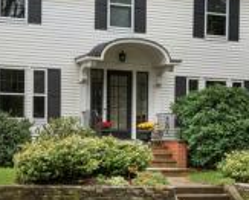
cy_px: 23
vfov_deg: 16.4
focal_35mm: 93
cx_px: 130
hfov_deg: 20.6
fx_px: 687
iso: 400
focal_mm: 24
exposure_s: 1/60
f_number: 14
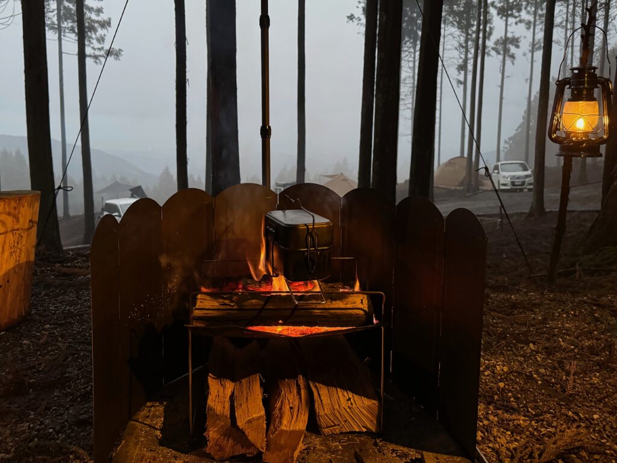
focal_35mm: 24
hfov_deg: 71.6
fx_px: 428
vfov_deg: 56.8
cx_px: 308
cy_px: 232
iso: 800
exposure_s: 1/40
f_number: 1.78
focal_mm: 6.86
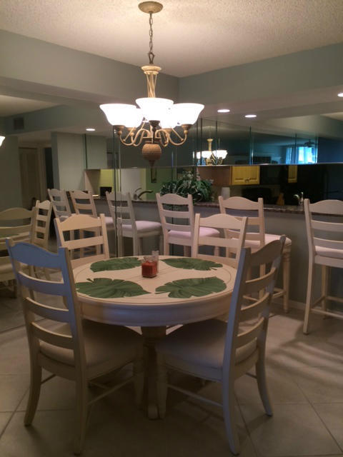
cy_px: 228
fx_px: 396
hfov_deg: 46.8
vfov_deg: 60.0
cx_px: 172
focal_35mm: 30
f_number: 2.2
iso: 80
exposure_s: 1/30
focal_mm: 4.12
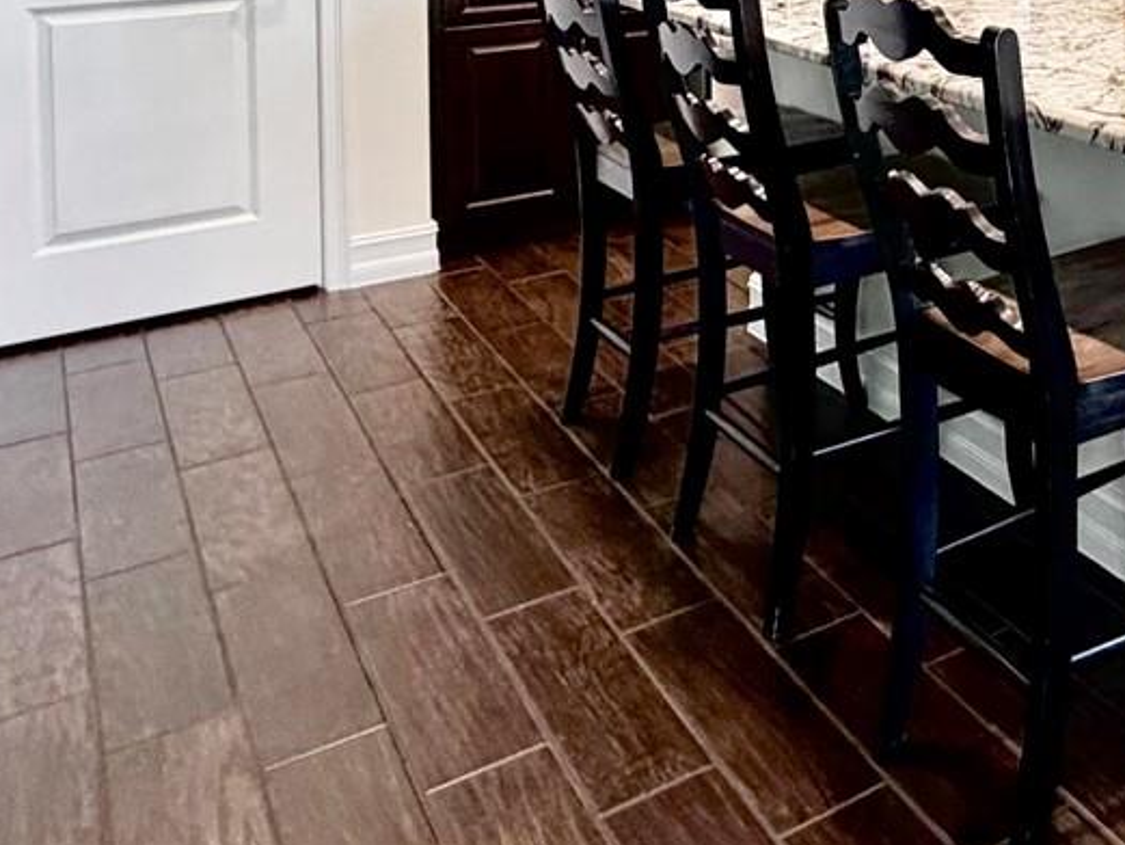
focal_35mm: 43
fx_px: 1398
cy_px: -162
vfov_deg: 29.1
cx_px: 1328
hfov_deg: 35.3
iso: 250
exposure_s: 1/60
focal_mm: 2.22
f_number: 2.2
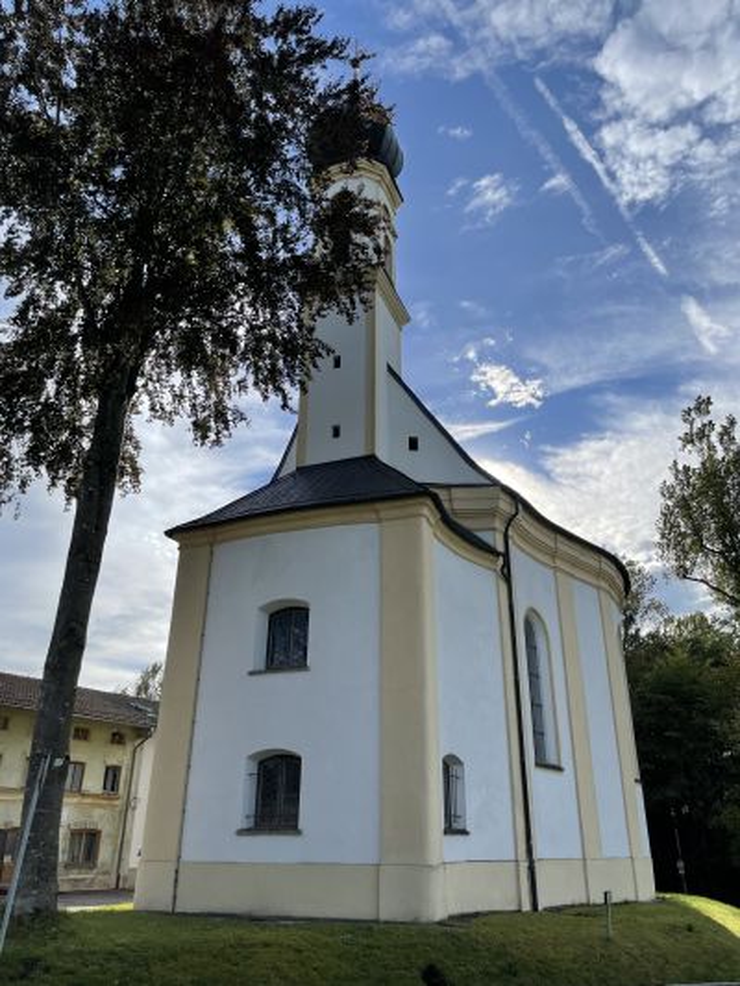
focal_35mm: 26
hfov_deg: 53.1
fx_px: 741
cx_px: 370
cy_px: 493
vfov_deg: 67.3
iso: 32
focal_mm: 4.2
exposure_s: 1/4651
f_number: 1.6
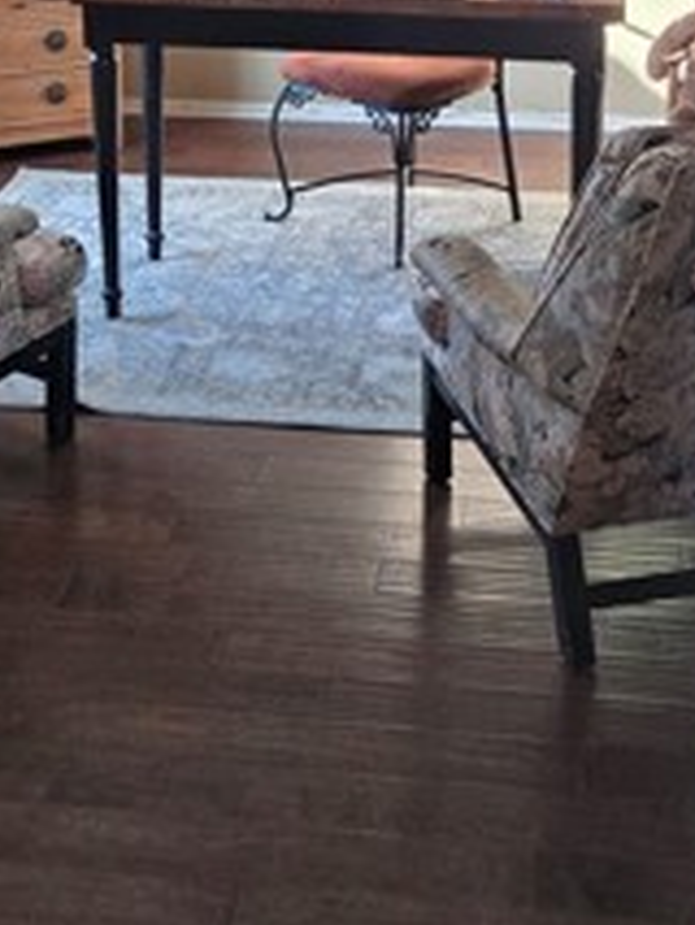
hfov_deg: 21.3
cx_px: 343
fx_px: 1845
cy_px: 39
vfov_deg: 26.9
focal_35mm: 69
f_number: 1.8
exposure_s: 1/180
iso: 200
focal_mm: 5.4
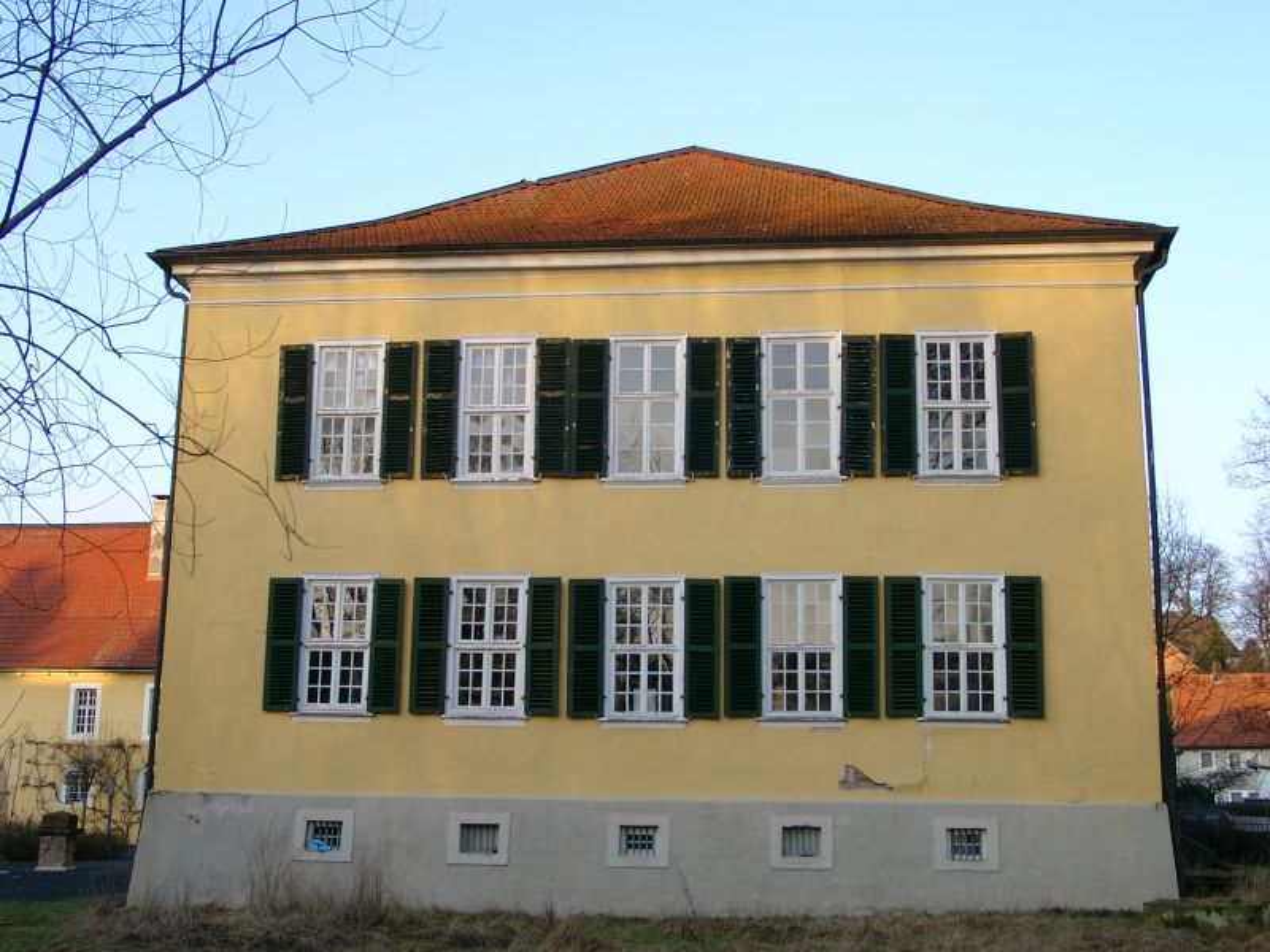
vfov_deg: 32.2
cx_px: 635
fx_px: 1651
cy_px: 476
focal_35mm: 45
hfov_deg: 42.1
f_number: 4
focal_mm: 9.29
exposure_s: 1/109
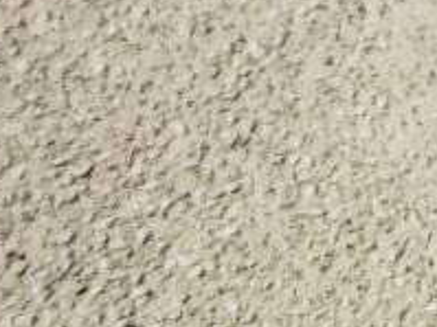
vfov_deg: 8.4
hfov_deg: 9.4
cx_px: 1302
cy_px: -367
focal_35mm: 167
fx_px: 2107
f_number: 1.8
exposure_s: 1/1785
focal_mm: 5.4
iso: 40
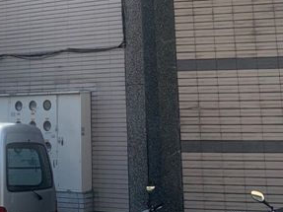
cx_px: 70
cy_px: -90
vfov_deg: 15.8
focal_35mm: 87
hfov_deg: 22.3
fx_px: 711
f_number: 1.8
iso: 25
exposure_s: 1/1560
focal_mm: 4.25
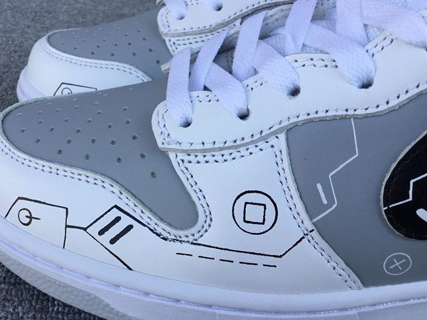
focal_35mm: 40
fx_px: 493
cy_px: 143
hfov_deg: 46.3
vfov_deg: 35.9
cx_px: 152
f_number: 2.4
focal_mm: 3.3
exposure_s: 1/207
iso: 25
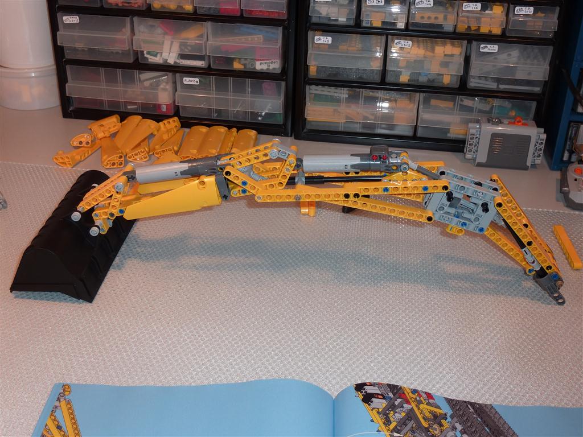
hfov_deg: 44.8
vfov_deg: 34.3
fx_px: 707
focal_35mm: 42
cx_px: 292
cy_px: 218
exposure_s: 1/30
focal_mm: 6.9
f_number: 3.7
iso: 100
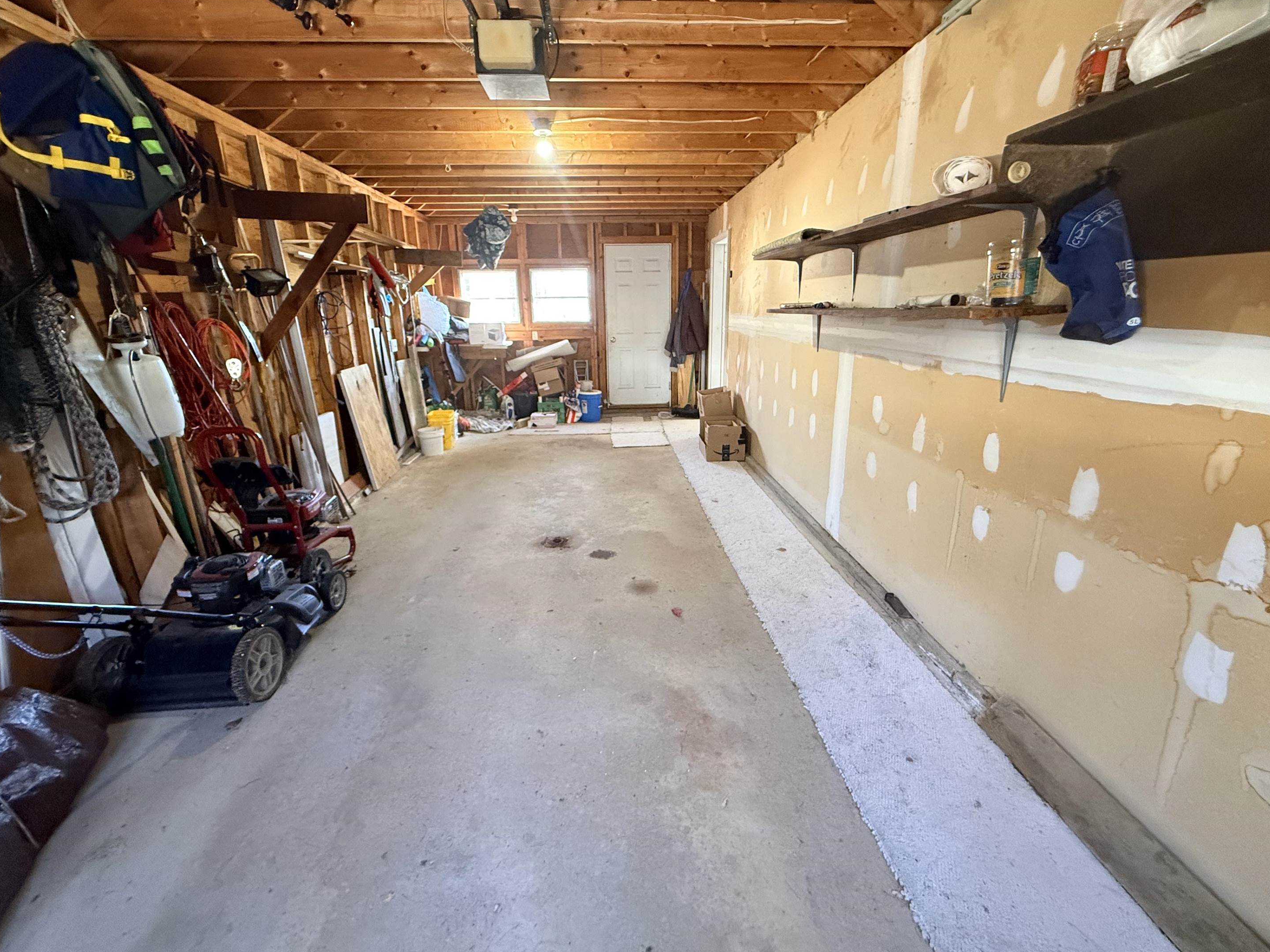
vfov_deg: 81.7
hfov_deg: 98.2
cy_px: 456
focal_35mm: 15
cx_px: 637
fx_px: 550
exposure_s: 1/60
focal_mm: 2.22
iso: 640
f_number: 2.2
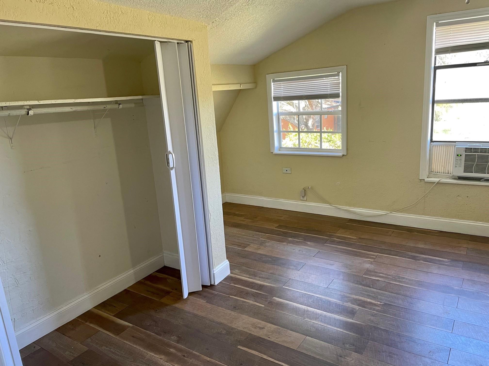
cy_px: 183
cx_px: 244
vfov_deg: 53.1
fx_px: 367
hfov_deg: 67.3
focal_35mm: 26
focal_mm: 4.2
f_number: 1.6
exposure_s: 1/60
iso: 125
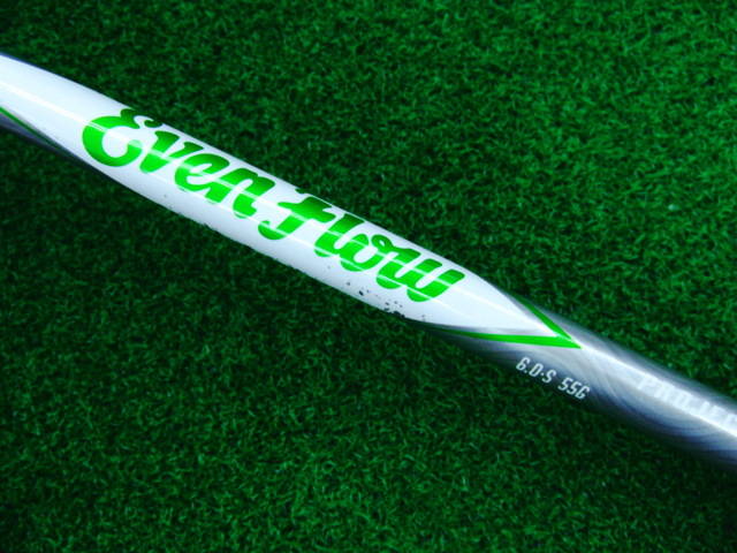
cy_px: 276
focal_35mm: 37
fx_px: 788
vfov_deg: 38.7
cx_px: 368
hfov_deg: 50.1
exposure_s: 1/60
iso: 400
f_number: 3.6
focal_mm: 6.42
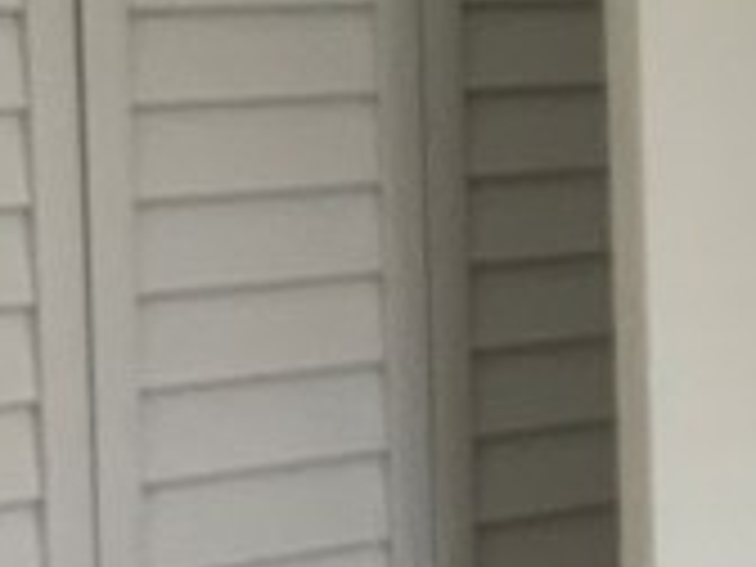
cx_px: 1494
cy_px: 216
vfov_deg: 8.4
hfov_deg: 10.3
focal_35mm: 177
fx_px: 3866
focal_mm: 3
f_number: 1.8
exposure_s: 1/60
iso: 80
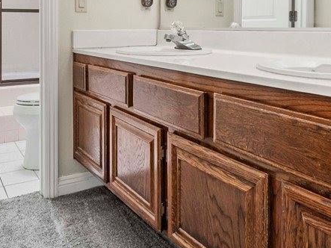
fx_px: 354
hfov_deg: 50.1
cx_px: 151
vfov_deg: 36.9
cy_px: 40
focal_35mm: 37
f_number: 8
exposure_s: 1/1.25
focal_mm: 8
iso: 200
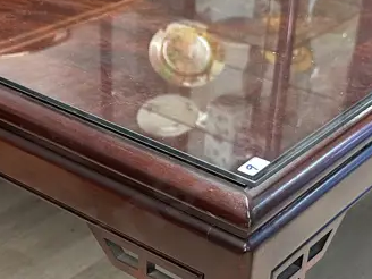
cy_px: 201
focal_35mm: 75
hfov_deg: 26.0
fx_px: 806
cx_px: 161
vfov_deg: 19.5
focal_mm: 6.86
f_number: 1.78
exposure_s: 1/50
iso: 320
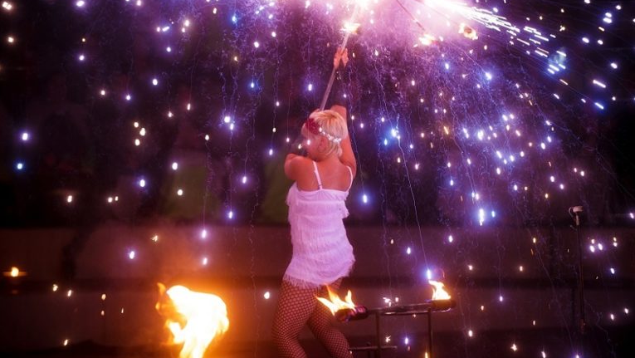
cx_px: 318
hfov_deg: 20.7
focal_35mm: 103
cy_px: 153
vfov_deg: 11.8
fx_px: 1735
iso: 900
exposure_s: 1/125
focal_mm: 98
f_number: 2.8
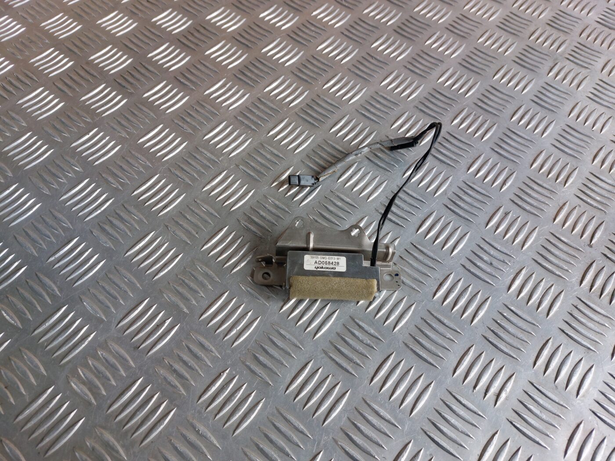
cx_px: 308
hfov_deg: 69.4
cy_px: 230
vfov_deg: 54.9
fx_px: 444
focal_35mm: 25
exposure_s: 1/60
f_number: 1.8
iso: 80
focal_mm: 5.23
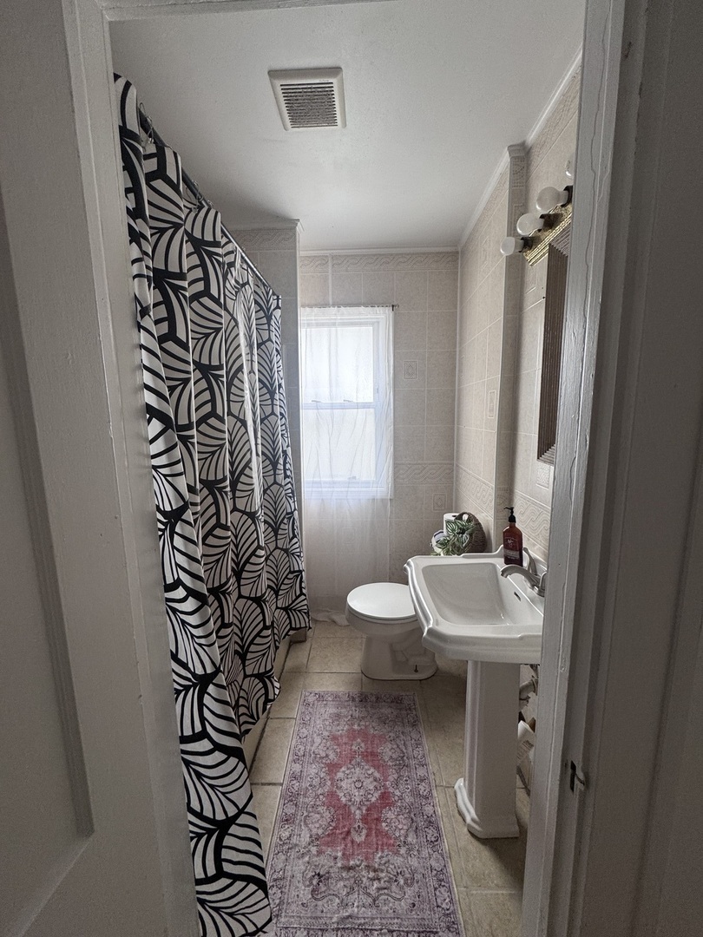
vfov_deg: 102.1
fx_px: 379
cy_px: 468
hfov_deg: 85.7
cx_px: 352
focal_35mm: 14
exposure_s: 1/99
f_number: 2.2
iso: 125
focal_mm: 2.22
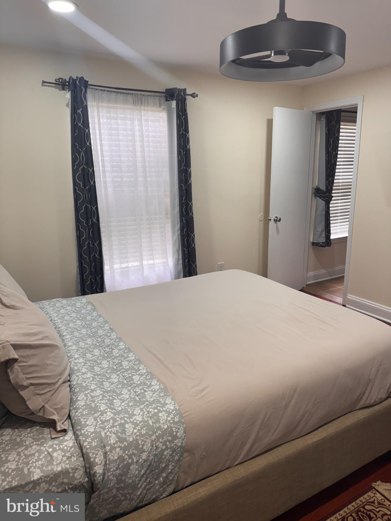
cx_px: 196
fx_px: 361
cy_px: 260
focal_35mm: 24
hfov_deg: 56.8
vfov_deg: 71.6
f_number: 1.78
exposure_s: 1/120
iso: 125
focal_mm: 6.76
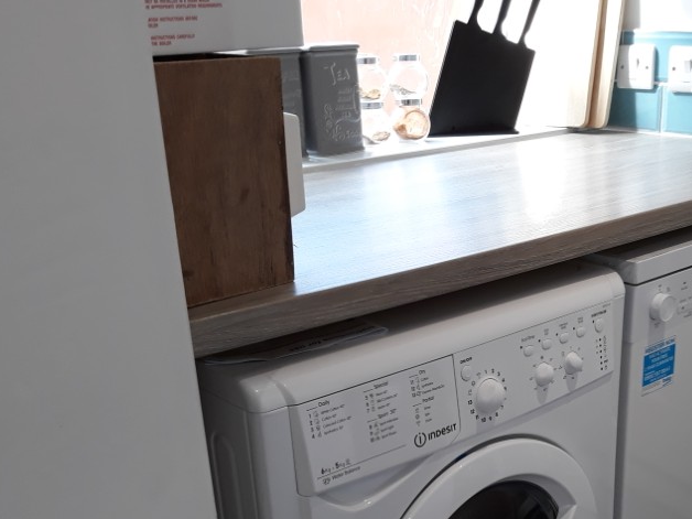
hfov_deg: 42.3
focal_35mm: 44
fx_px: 880
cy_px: 406
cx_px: 469
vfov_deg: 32.1
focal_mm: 3.71
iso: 50
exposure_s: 1/50
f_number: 1.7
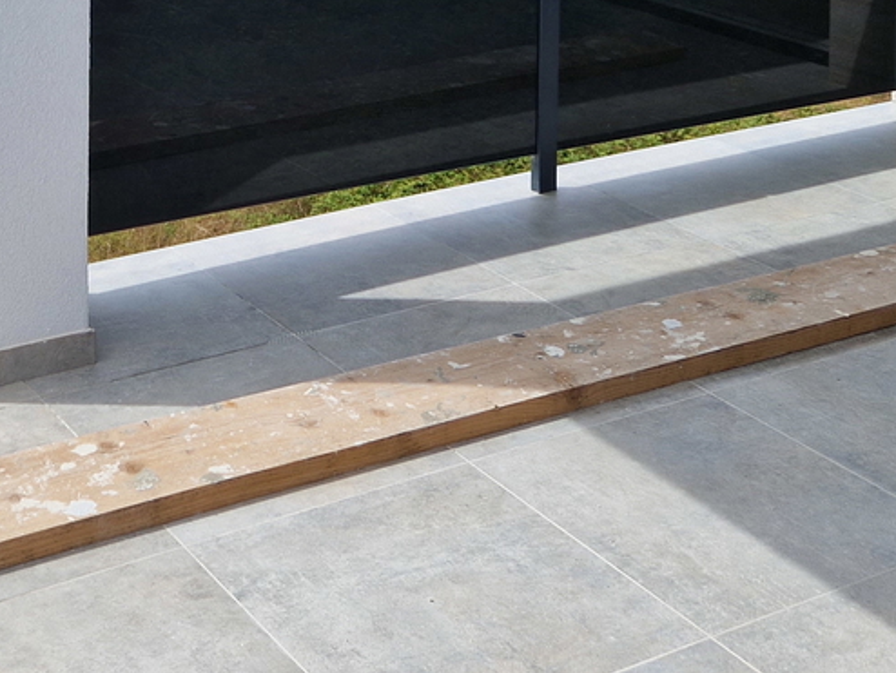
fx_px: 1735
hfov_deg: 28.3
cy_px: -292
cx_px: 161
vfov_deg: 19.5
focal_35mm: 67
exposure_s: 1/2424
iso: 50
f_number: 1.8
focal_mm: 5.4
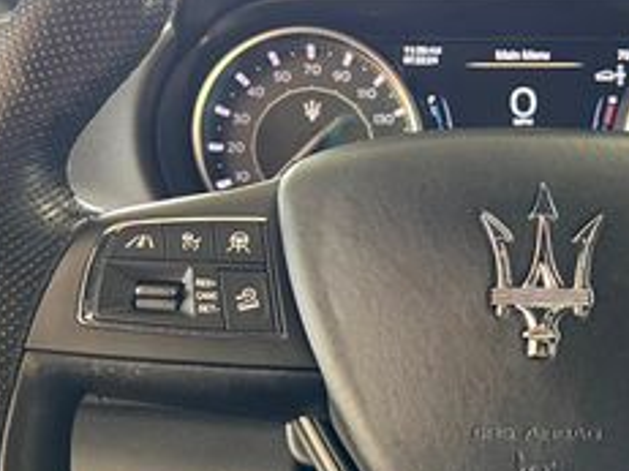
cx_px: 531
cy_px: 335
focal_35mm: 72
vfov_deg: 20.3
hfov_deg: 26.4
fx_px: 1308
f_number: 1.5
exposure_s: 1/60
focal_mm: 5.7
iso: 200
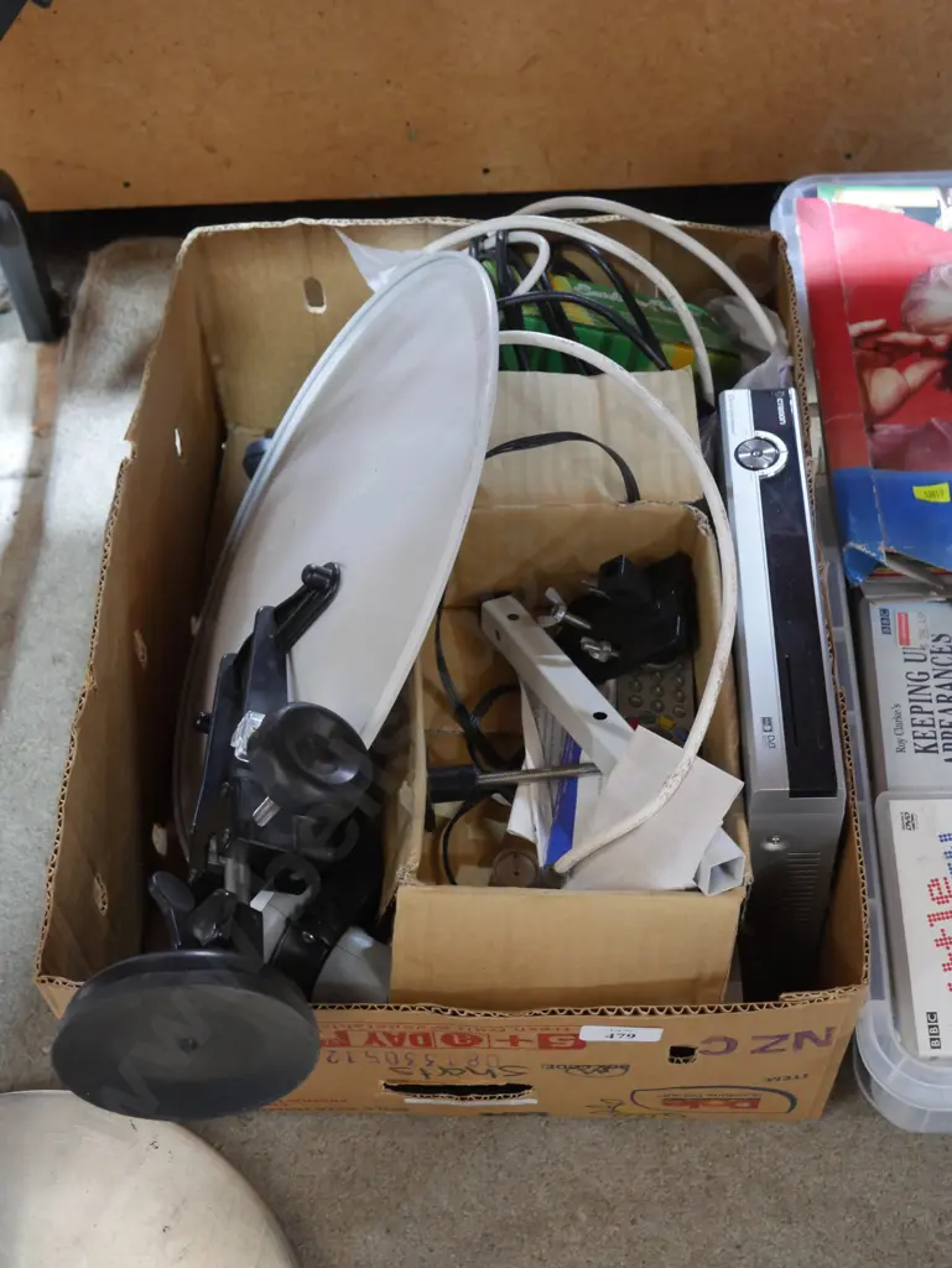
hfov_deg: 32.9
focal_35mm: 44
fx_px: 1612
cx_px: 476
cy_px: 634
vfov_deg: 42.9
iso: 1600
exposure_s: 1/60
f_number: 4.7
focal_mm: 22
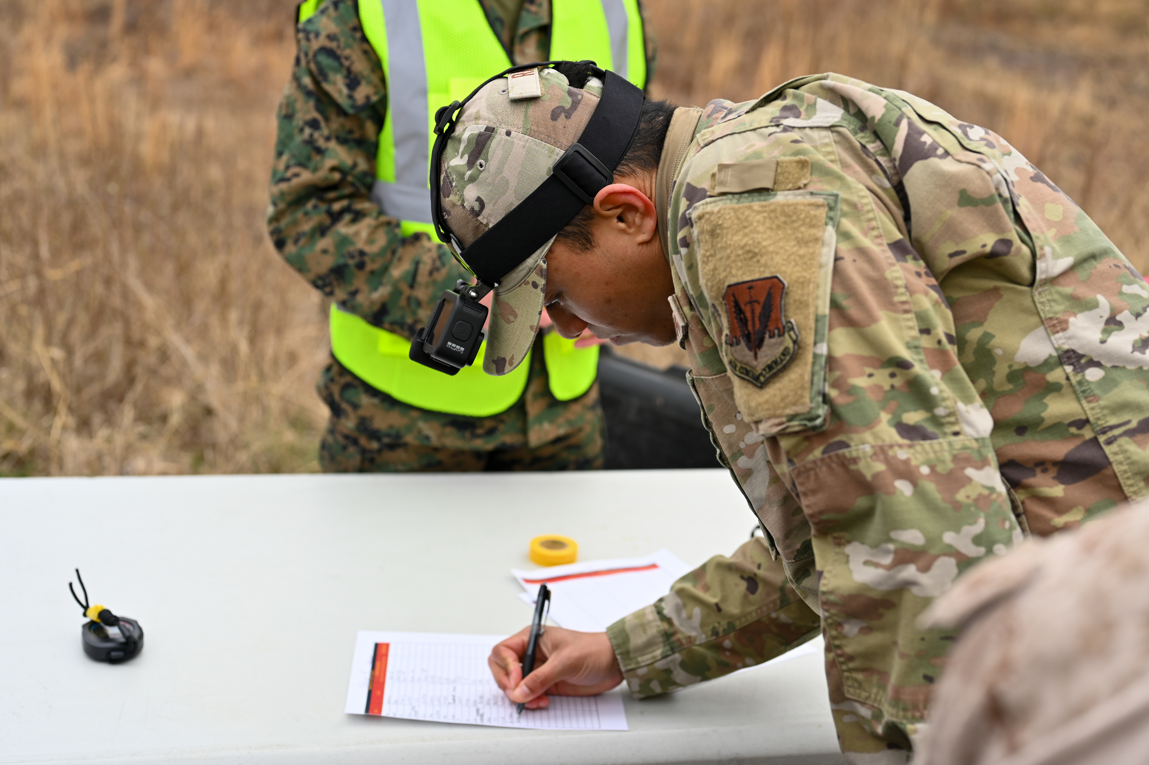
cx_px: 574
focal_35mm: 50
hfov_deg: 39.6
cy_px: 382
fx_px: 1595
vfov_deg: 27.0
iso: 125
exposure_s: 1/200
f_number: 4
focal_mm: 50
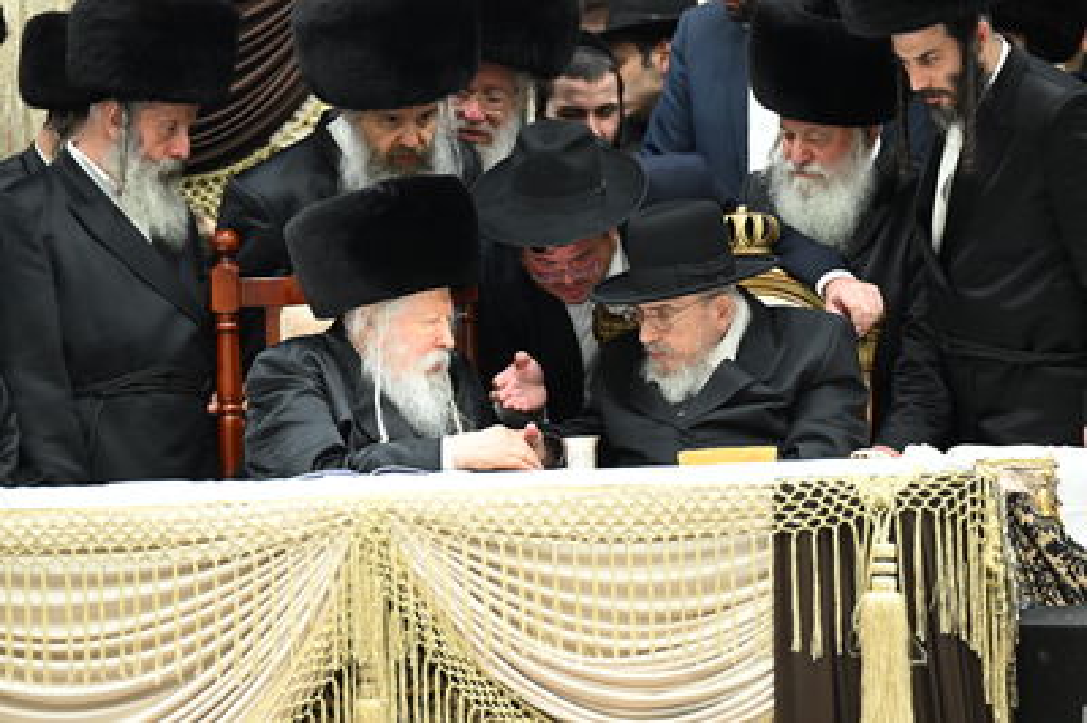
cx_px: 544
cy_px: 362
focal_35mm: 200
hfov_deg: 10.3
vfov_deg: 6.9
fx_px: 6034
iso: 2000
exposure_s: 1/250
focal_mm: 200
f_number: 3.5
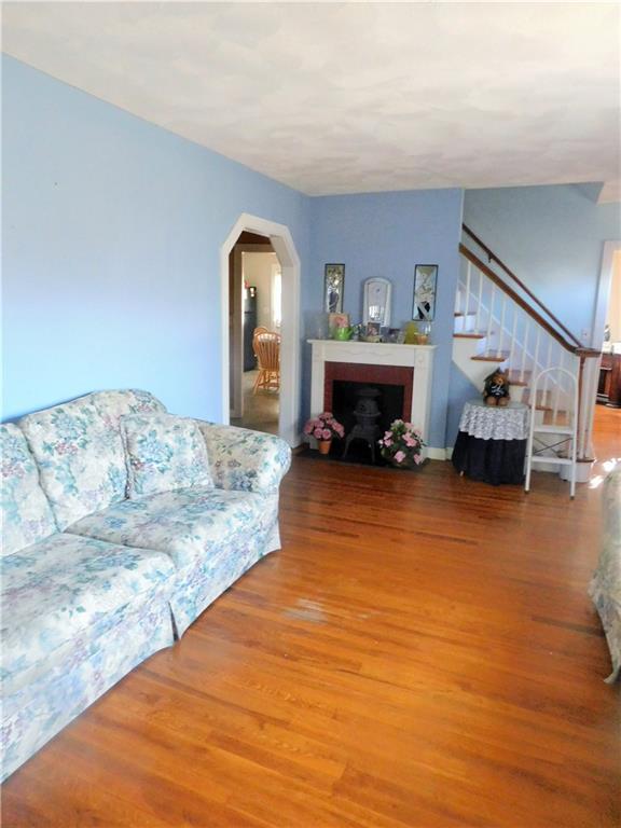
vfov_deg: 73.9
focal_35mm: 23
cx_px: 310
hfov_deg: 58.9
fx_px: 550
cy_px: 414
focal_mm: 4
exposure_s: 1/25
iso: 800
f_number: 3
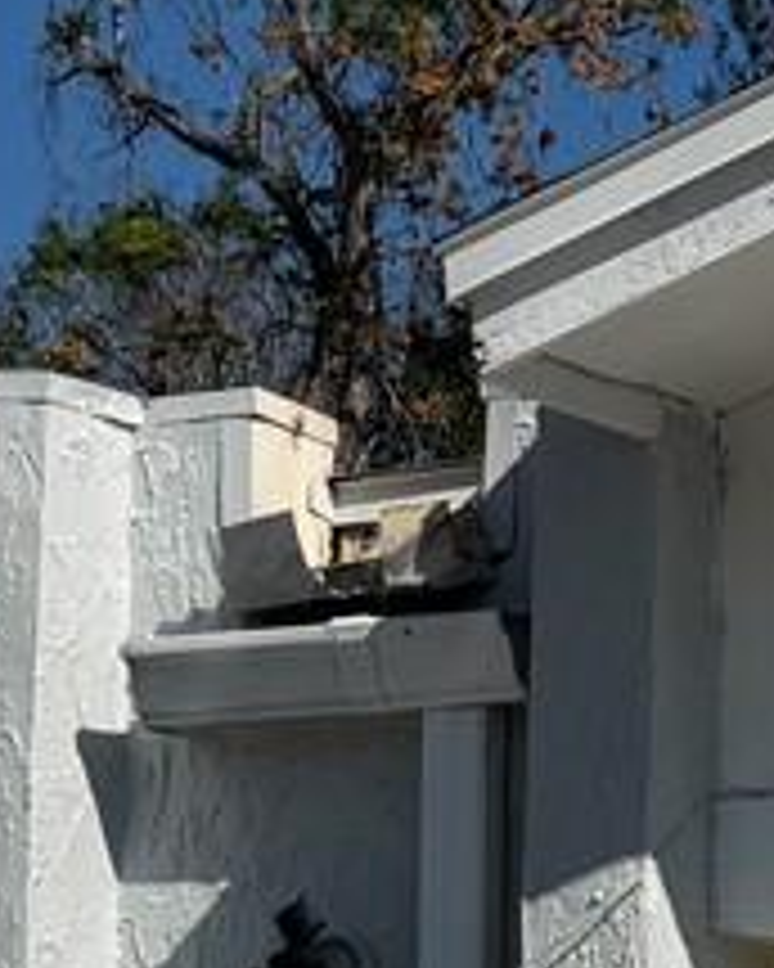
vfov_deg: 10.7
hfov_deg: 8.7
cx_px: 1017
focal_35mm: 174
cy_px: 1391
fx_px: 4982
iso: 64
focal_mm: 6.76
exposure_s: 1/12346
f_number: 1.78
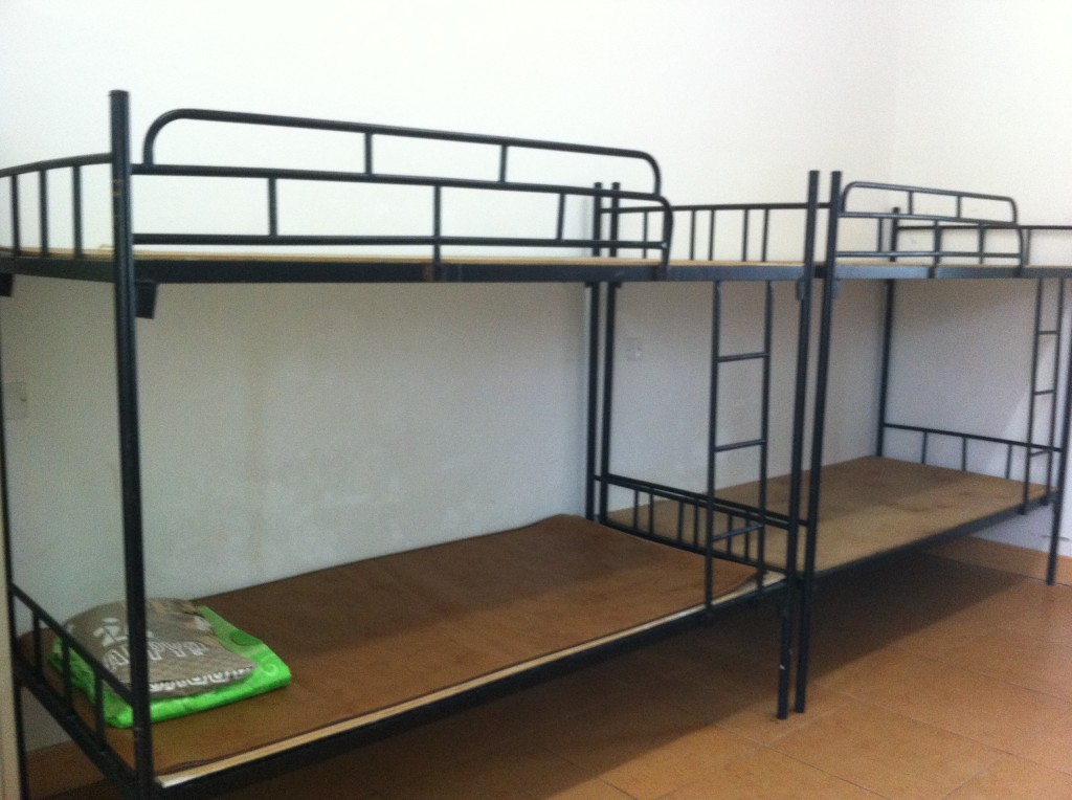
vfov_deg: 40.6
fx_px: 1082
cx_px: 536
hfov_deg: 52.7
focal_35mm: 35
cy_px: 400
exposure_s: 1/15
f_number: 2.8
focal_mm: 3.85
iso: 320
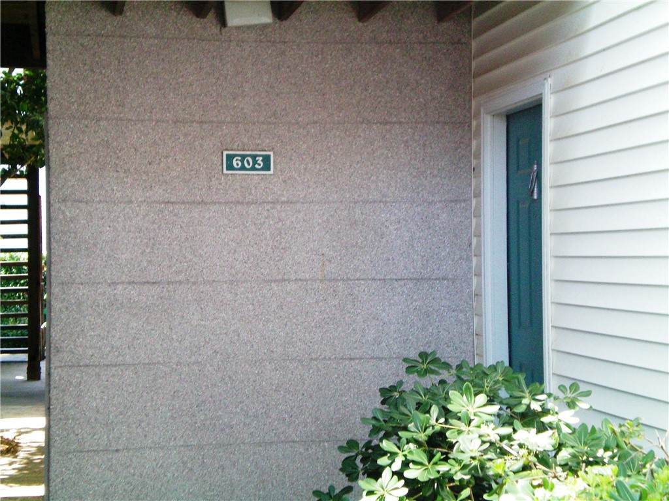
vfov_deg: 18.2
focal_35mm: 81
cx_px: 334
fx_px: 1565
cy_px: 250
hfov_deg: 24.1
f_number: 4.9
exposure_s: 1/80
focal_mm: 13.3
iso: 250
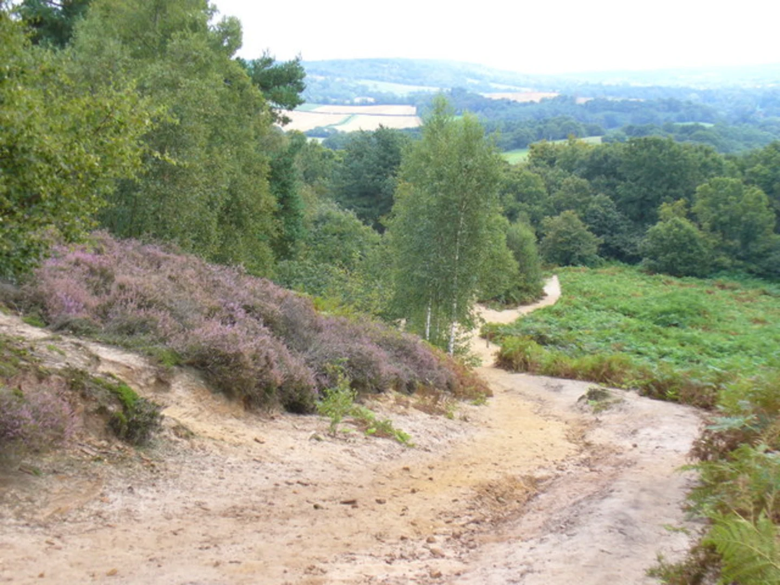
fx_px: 1217
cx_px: 390
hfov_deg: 35.5
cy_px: 292
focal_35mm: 54
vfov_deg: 27.0
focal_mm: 8.9
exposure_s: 1/125
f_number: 3.1
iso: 80
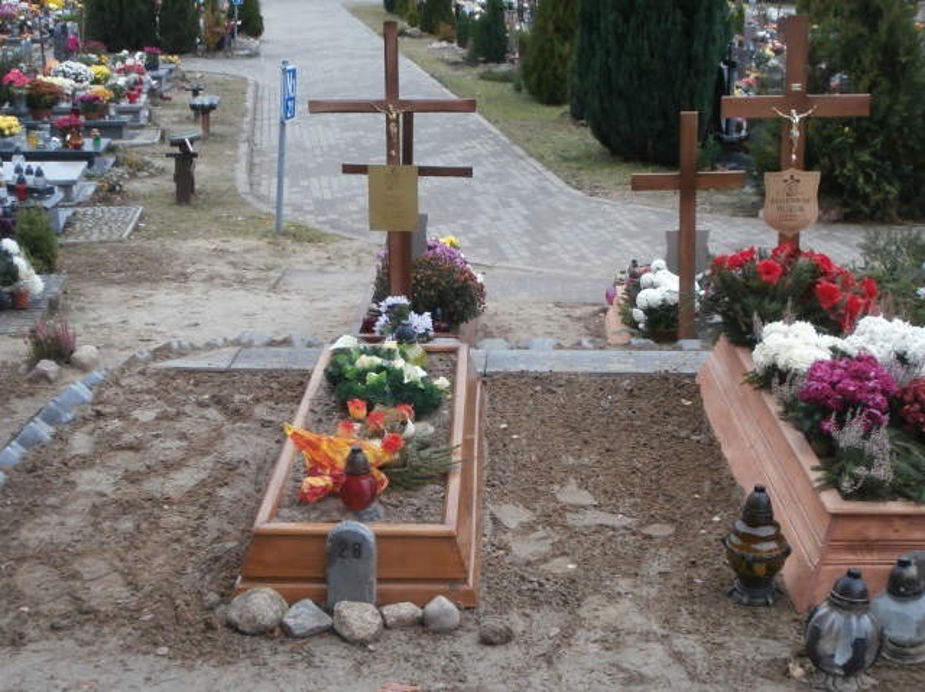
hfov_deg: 40.5
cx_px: 462
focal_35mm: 47
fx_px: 1255
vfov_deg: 30.8
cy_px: 346
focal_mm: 8.29
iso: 160
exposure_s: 1/40
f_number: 4.2
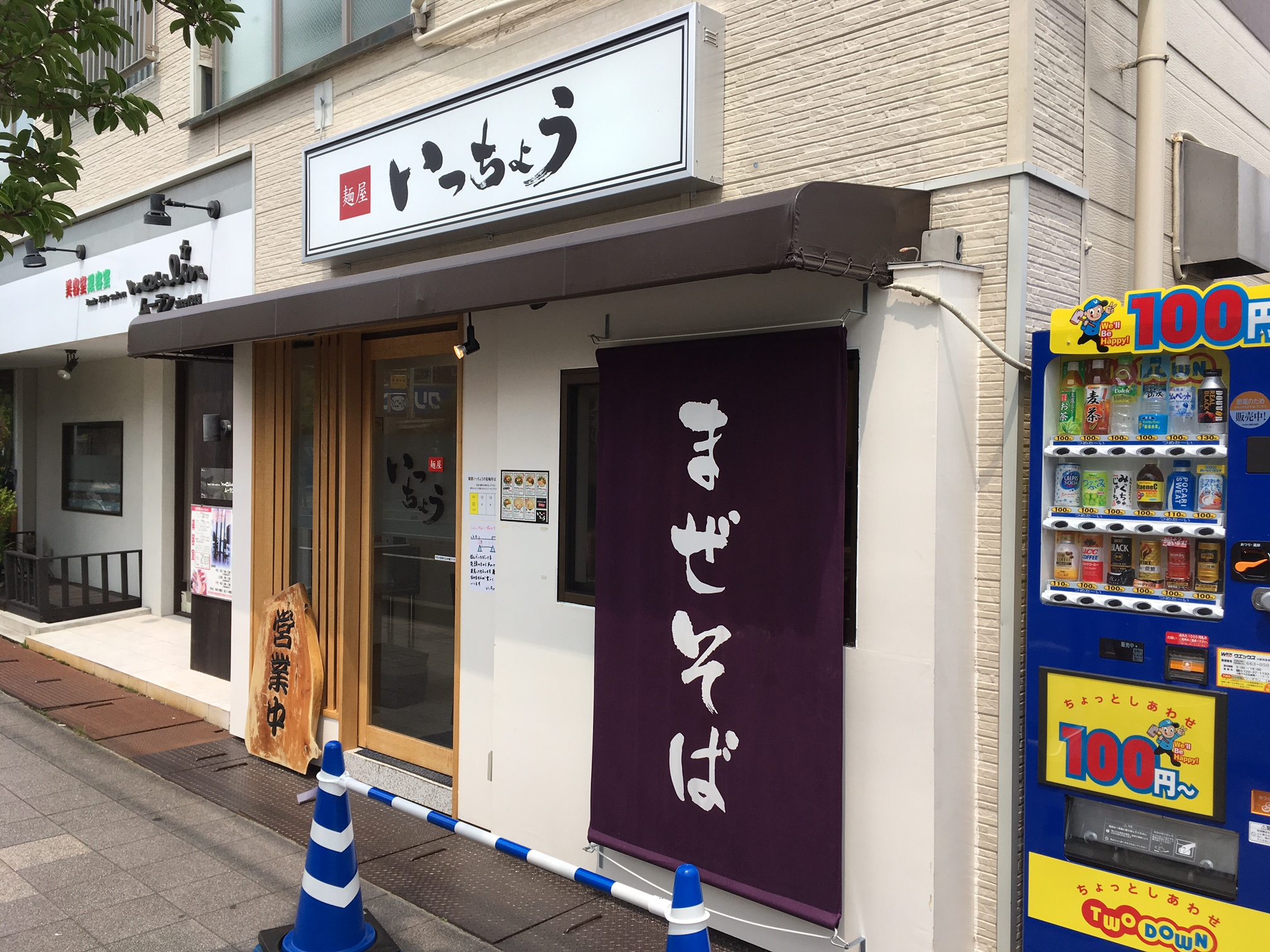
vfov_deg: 48.2
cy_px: 476
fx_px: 1064
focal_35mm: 29
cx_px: 635
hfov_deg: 61.7
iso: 25
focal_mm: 4.15
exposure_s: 1/1054
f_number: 2.2
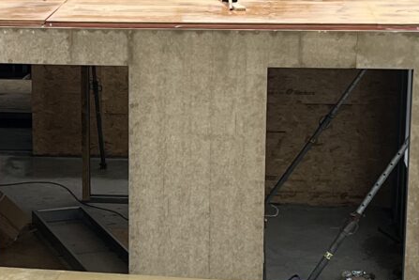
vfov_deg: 11.1
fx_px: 1443
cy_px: 150
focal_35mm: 124
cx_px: 127
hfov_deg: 16.5
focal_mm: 5.1
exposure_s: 1/121
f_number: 1.6
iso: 125
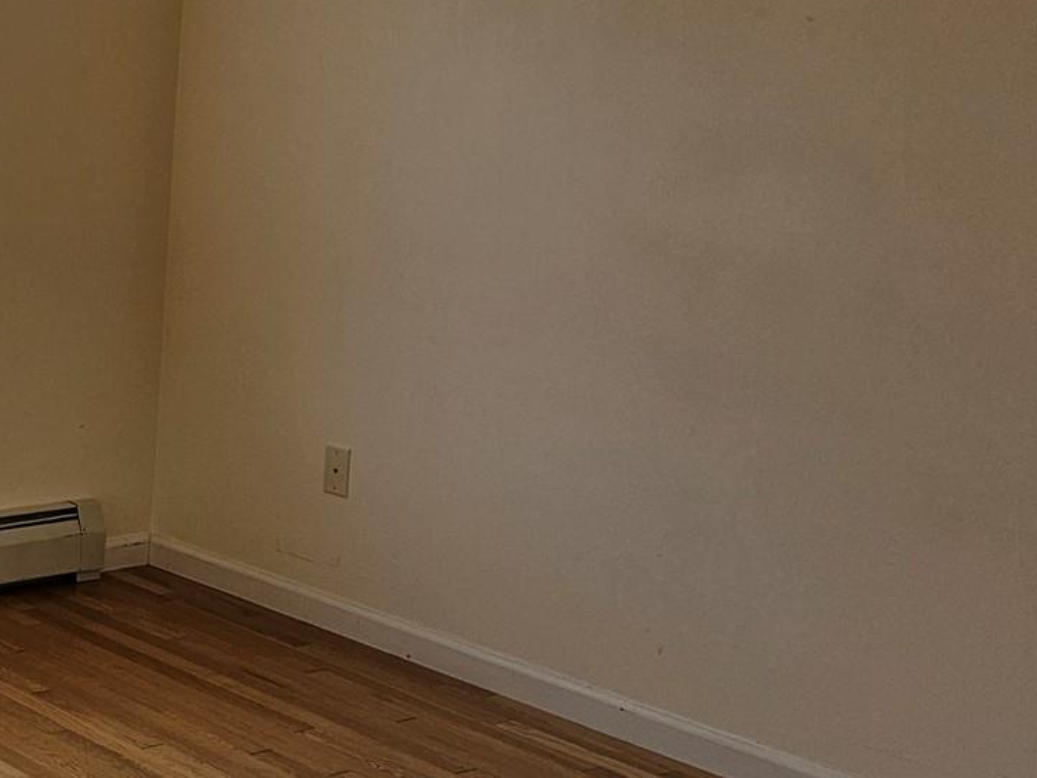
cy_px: 390
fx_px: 1948
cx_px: -250
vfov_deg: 22.6
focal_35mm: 65
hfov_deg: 26.1
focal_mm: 5.4
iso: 50
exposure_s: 1/381
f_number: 1.8
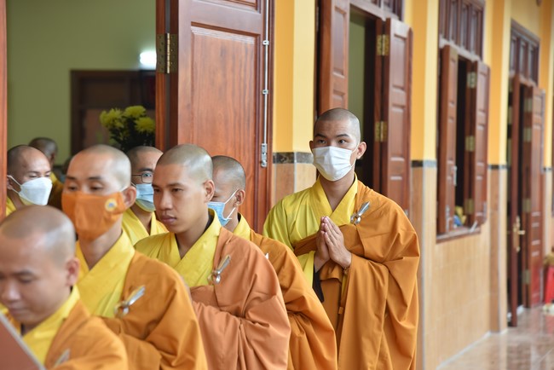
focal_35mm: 110
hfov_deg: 18.6
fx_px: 1693
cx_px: 277
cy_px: 185
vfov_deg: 12.5
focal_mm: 110
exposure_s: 1/100
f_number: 5
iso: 320
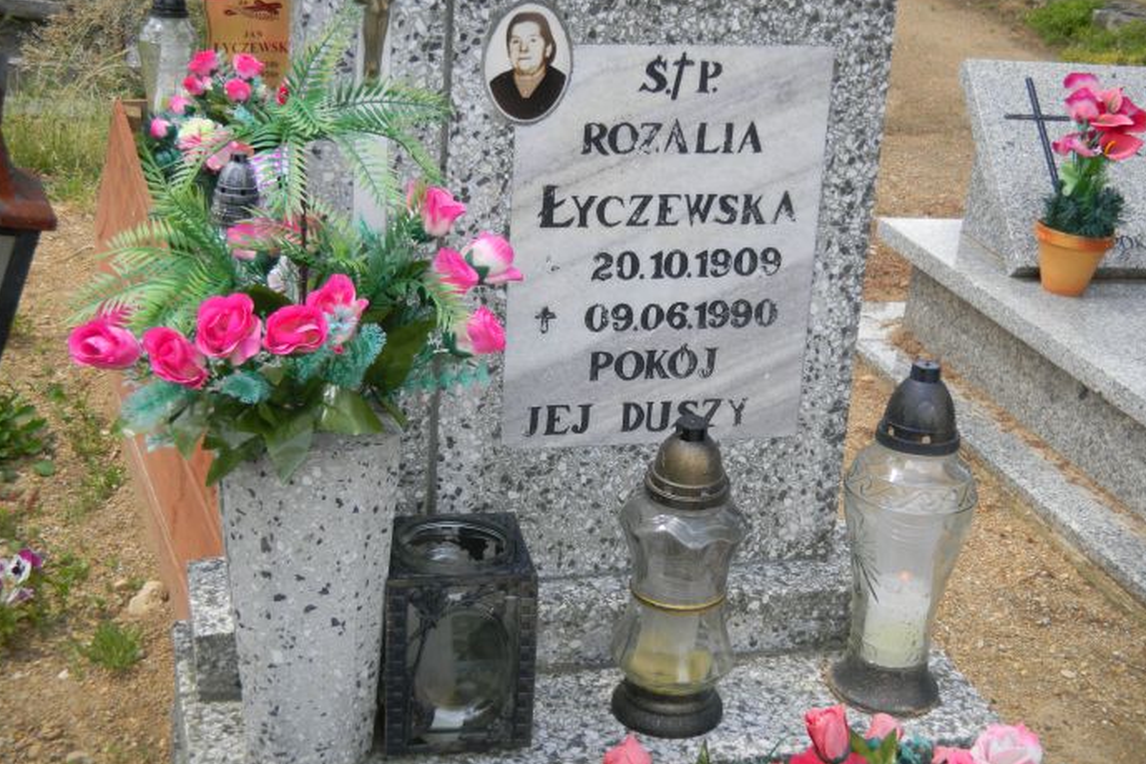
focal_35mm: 58
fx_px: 1846
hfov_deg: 34.5
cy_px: 338
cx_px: 570
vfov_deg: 23.4
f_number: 4.2
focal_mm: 9.9
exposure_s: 1/188
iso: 80
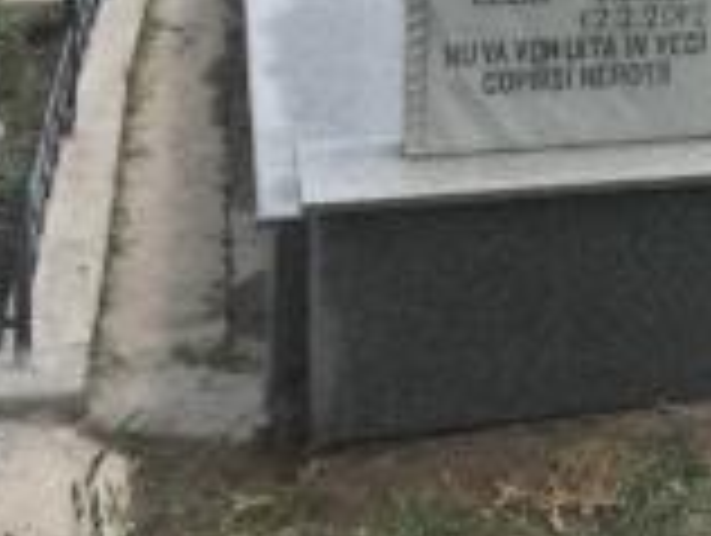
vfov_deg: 17.1
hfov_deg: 21.7
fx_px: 1687
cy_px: -126
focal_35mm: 82
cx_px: 904
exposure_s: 1/2639
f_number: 2.2
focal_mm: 4.15
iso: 32
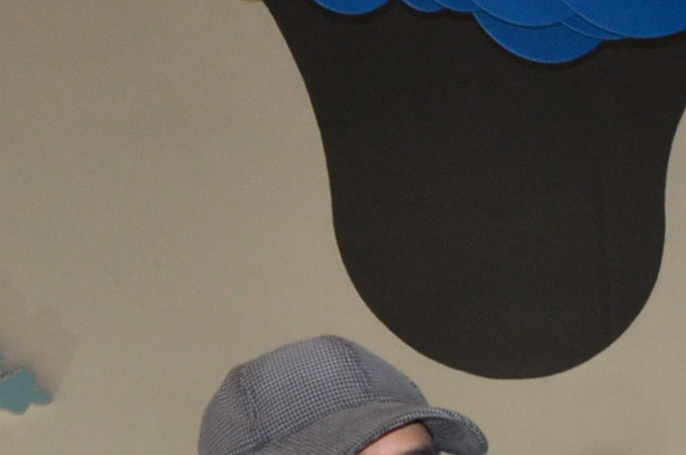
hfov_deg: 10.5
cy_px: 894
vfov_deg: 7.2
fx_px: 3509
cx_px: 1222
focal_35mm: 184
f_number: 4
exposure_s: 1/60
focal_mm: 25
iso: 800
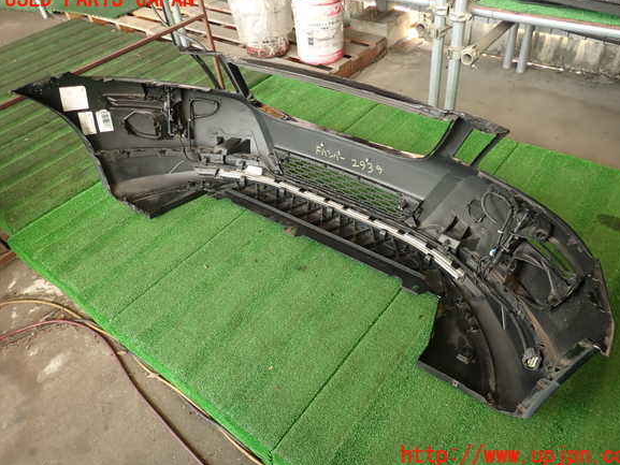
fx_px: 466
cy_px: 228
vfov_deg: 53.1
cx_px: 321
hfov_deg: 67.3
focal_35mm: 26
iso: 125
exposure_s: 1/60
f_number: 2
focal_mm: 4.5
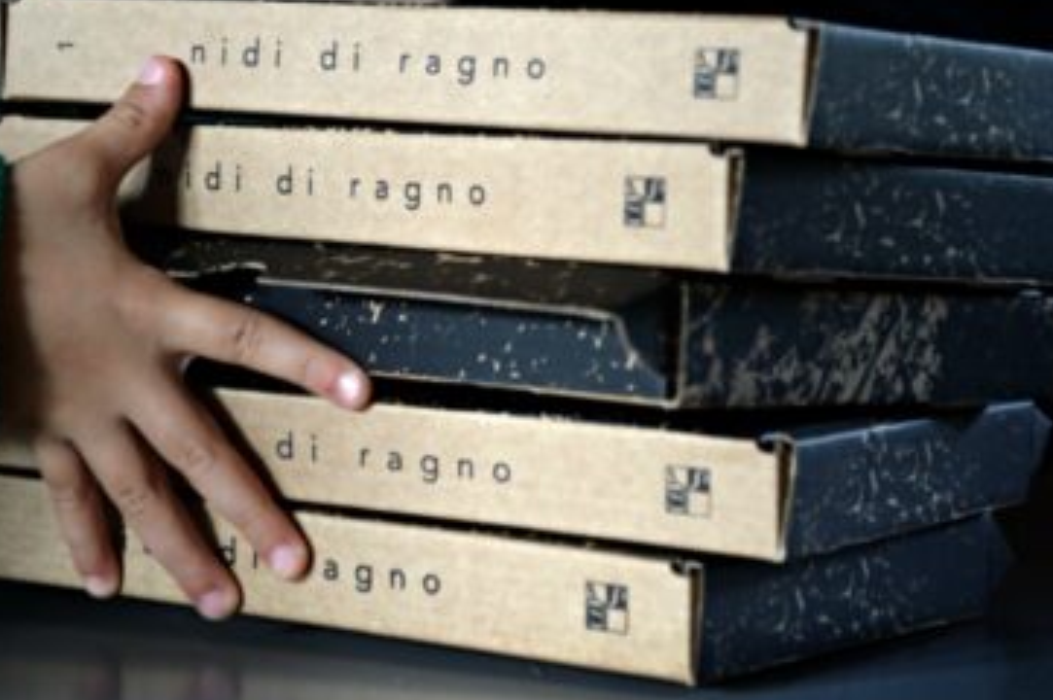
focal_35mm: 99
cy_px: 324
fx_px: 2893
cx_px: 452
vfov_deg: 13.8
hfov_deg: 20.6
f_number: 4.5
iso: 3200
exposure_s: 1/200
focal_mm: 85
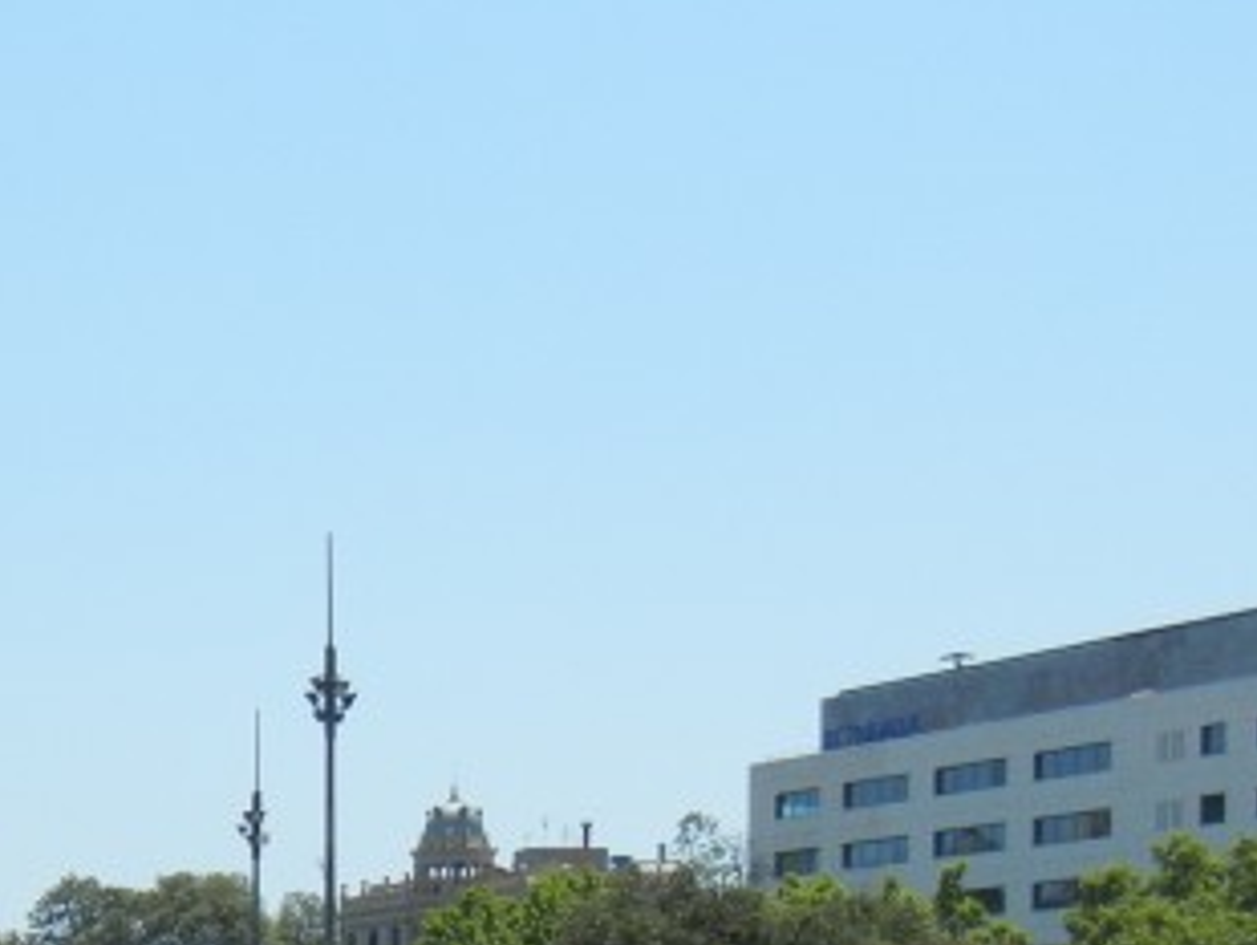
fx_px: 3598
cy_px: 1278
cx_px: -4
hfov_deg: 19.3
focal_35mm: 99
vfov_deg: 14.3
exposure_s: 1/440
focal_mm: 5.4
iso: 160
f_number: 7
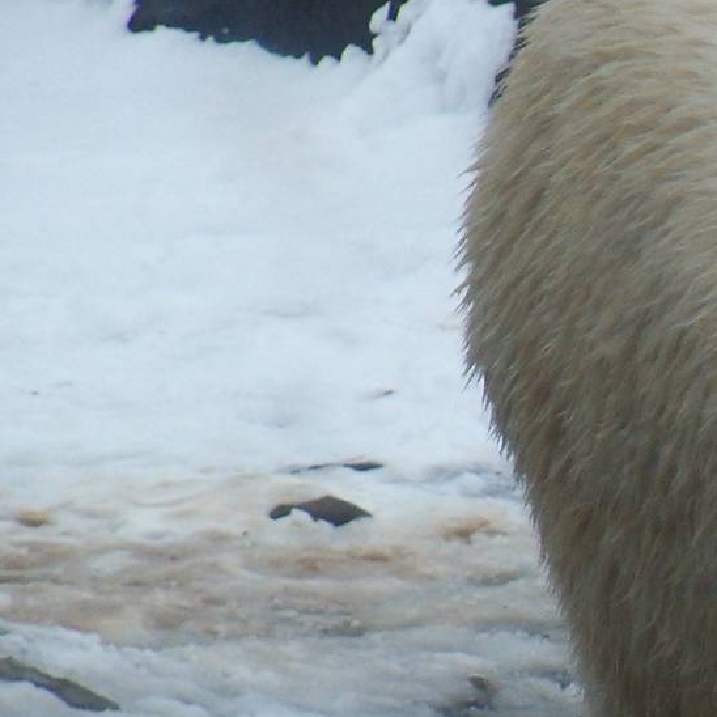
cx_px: 990
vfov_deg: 3.3
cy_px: 462
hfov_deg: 3.3
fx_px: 12514
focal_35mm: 534
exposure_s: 1/500
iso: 250
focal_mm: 36.6
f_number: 4.4
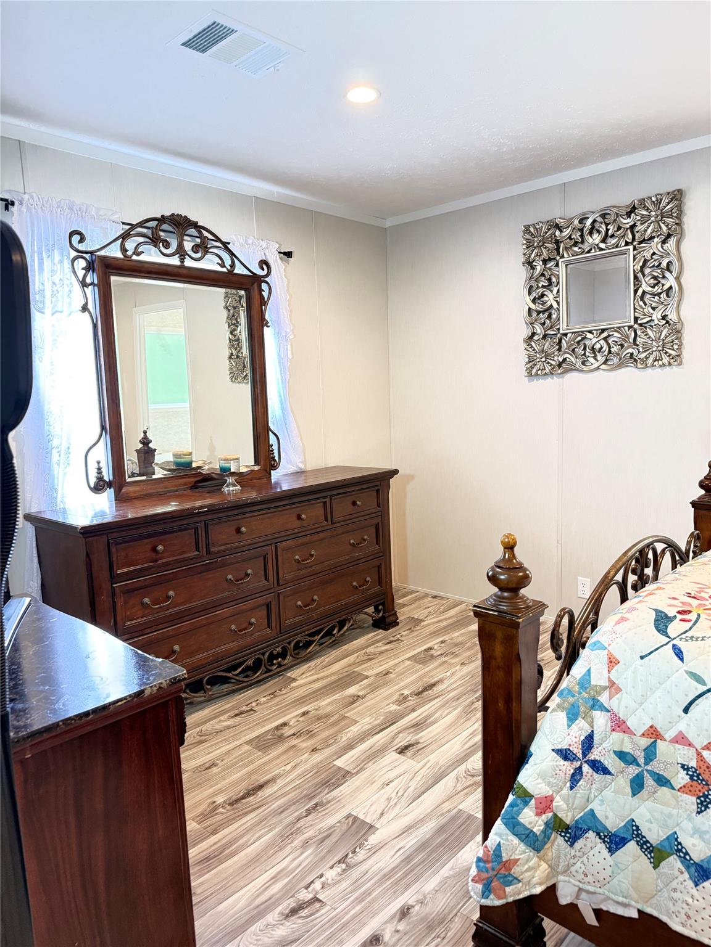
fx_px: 657
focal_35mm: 24
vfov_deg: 71.6
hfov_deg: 56.8
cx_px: 356
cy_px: 474
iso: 1000
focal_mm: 6.76
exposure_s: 1/40
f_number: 1.78
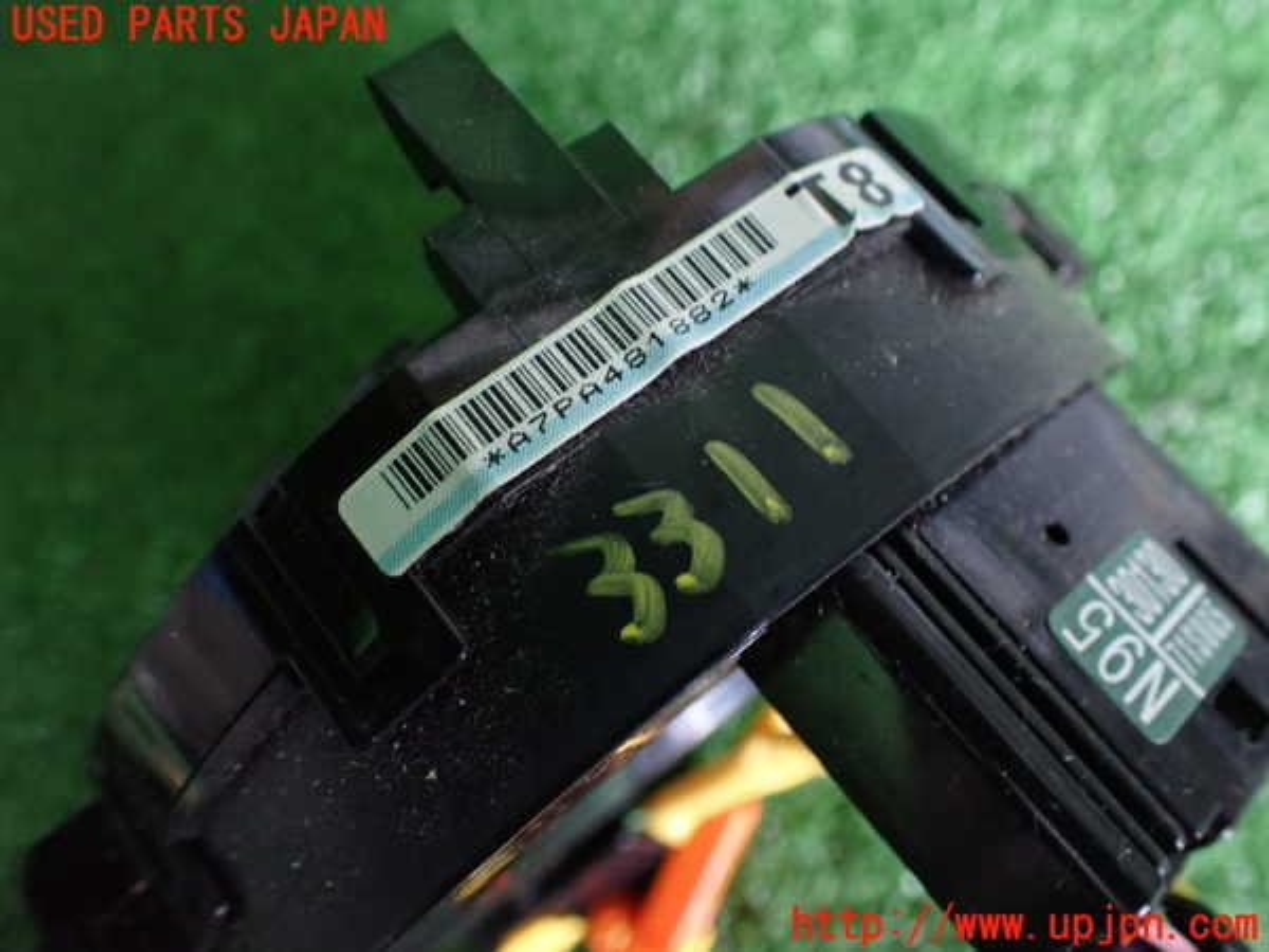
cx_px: 634
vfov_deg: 46.8
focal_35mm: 30
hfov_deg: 60.0
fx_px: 1100
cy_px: 476
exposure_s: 1/50
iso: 800
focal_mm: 5.4
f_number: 2.3
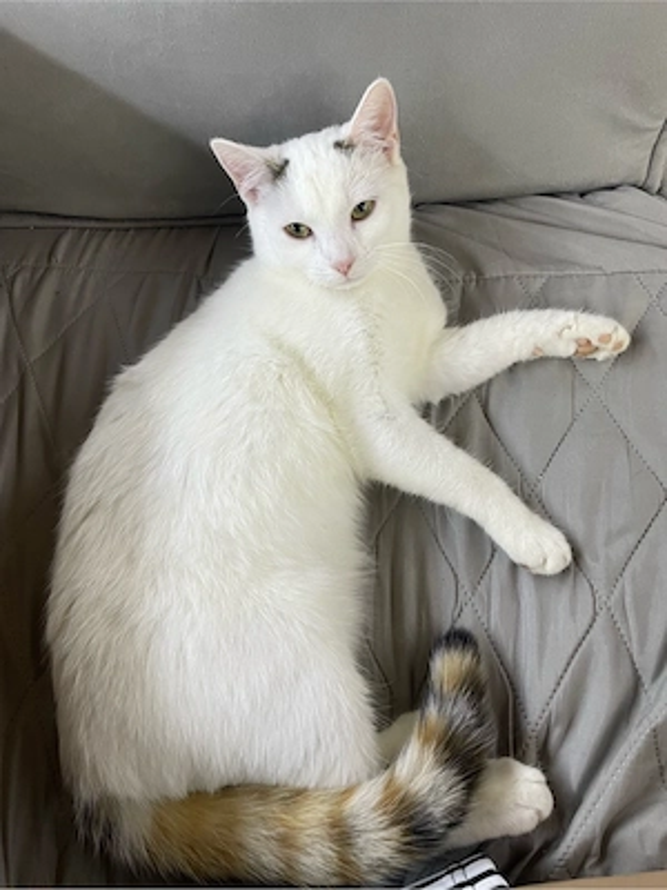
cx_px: 334
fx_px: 668
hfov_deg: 53.1
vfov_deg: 67.3
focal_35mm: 26
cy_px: 445
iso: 125
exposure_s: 1/50
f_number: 1.6
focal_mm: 4.2
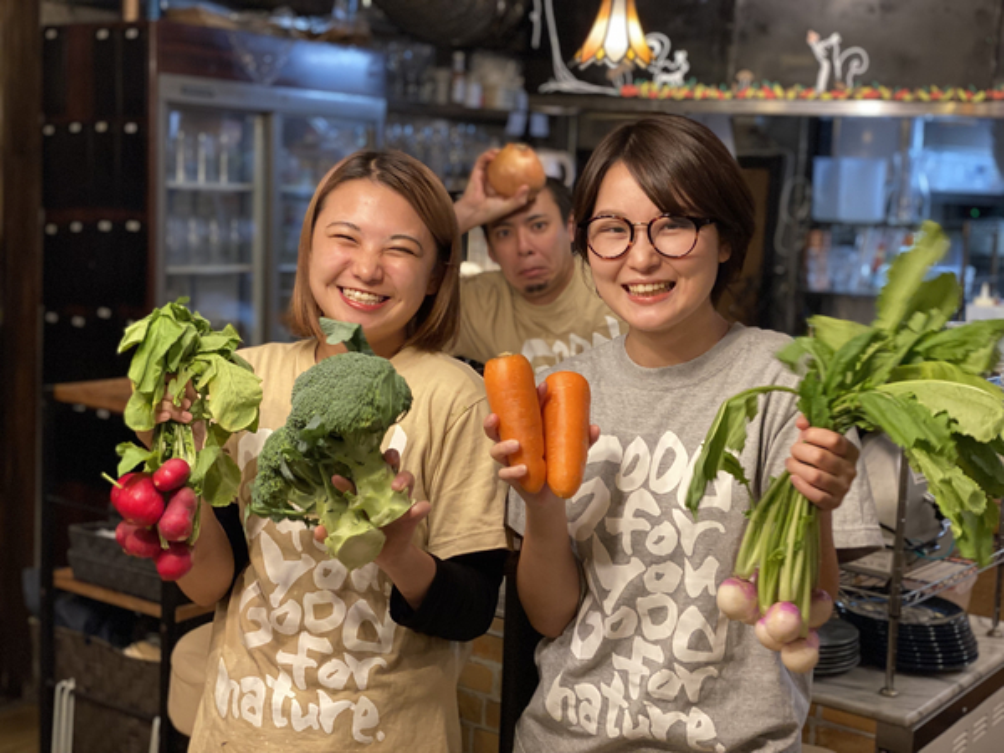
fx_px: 1508
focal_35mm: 52
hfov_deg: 36.8
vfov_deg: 28.0
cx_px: 502
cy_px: 376
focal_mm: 6
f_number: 2
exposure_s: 1/40
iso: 160
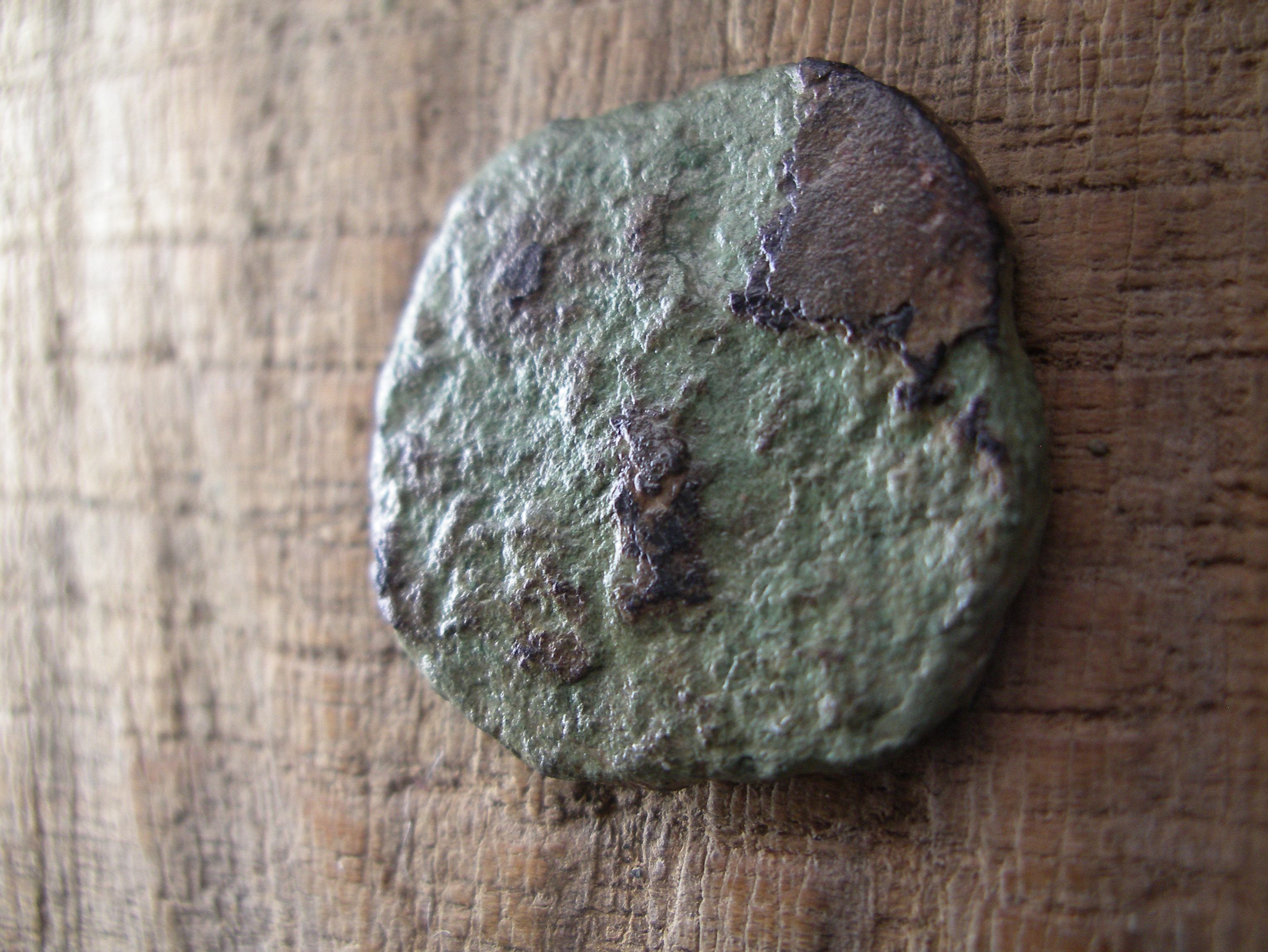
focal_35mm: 37
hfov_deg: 50.1
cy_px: 476
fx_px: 1356
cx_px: 634
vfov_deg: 38.7
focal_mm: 7.8
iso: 200
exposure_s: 1/25
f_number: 2.8
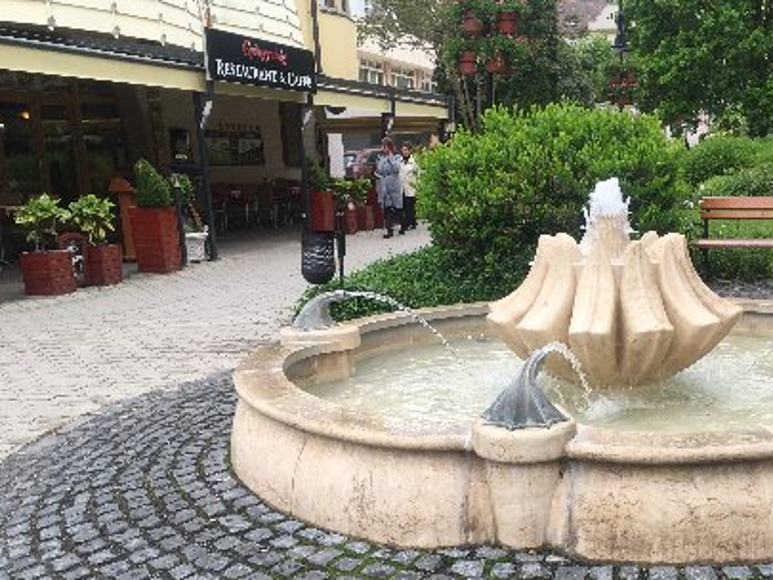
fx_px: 938
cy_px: 397
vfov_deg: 34.0
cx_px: 557
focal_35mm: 42
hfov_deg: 43.7
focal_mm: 4.15
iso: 25
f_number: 2.2
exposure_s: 1/475
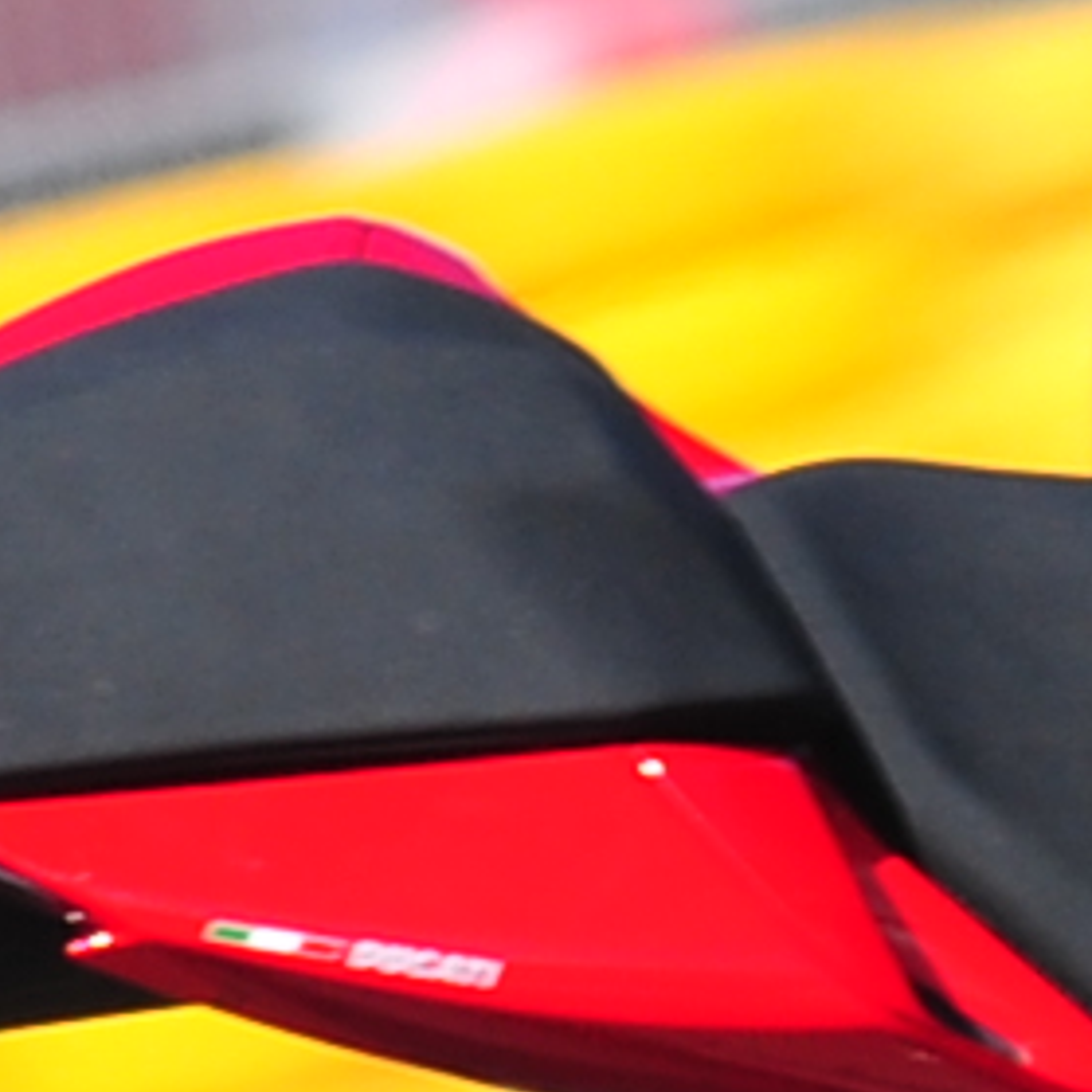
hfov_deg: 0.6
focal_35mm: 2939
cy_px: 1037
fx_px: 104894
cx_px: 3268
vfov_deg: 0.6
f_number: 8
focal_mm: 200
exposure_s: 1/320
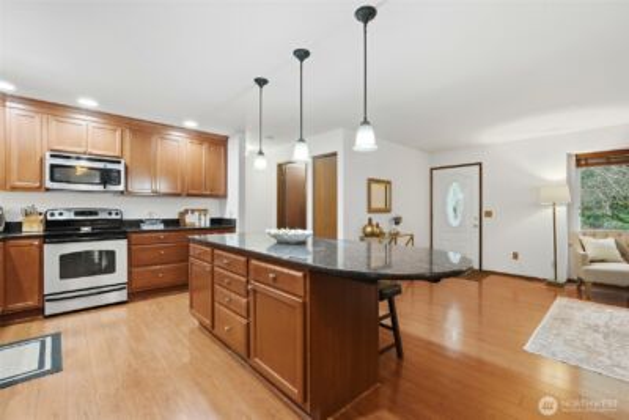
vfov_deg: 73.8
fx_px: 280
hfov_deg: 96.7
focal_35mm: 16
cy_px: 210
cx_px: 314
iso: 400
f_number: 9
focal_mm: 16
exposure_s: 1/40
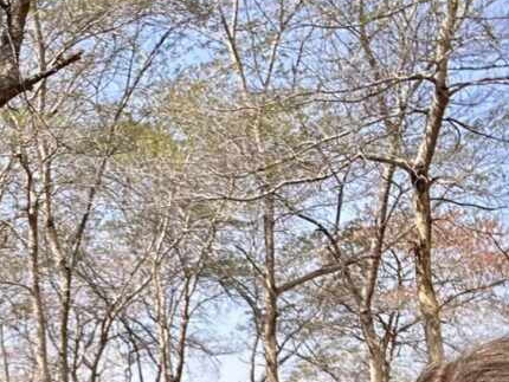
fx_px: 1133
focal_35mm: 77
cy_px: 565
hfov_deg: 24.4
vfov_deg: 17.3
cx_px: 19
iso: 25
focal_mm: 2.69
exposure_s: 1/360
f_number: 1.9
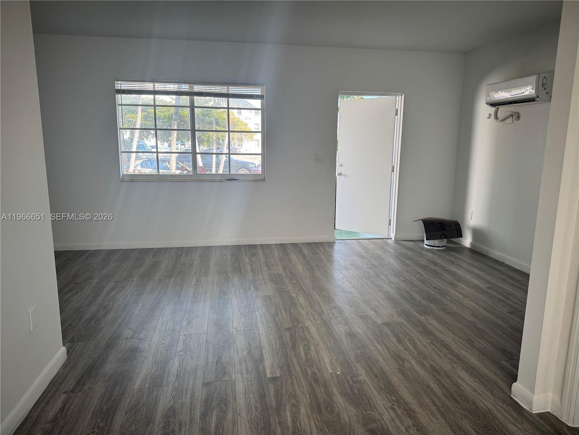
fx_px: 401
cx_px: 290
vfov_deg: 56.8
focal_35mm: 24
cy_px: 218
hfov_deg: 71.6
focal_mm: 6.76
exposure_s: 1/168
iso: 80
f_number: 1.78
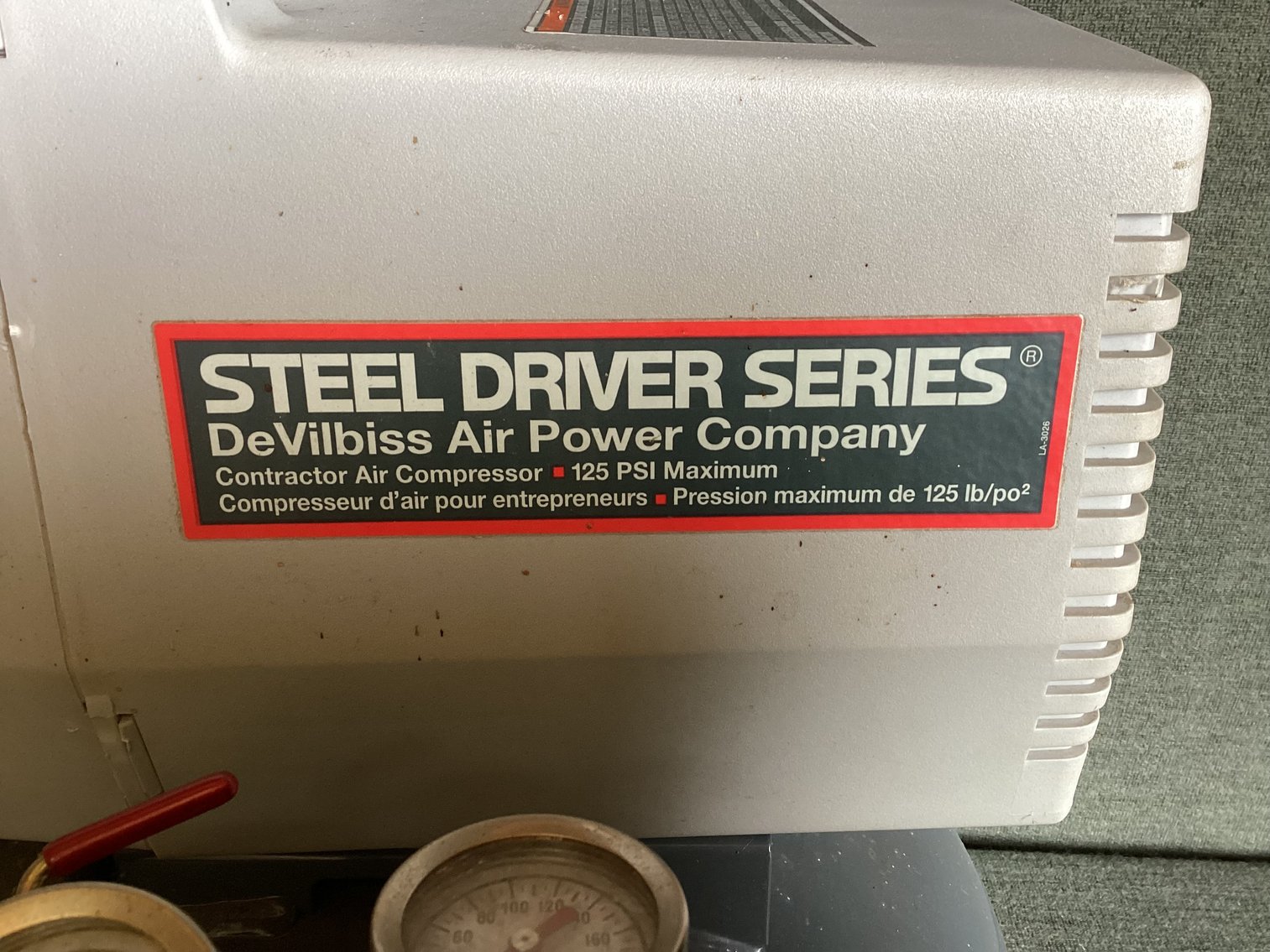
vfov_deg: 45.4
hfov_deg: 58.3
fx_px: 1137
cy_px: 476
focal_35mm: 31
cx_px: 635
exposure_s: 1/50
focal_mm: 3.3
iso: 100
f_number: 2.4
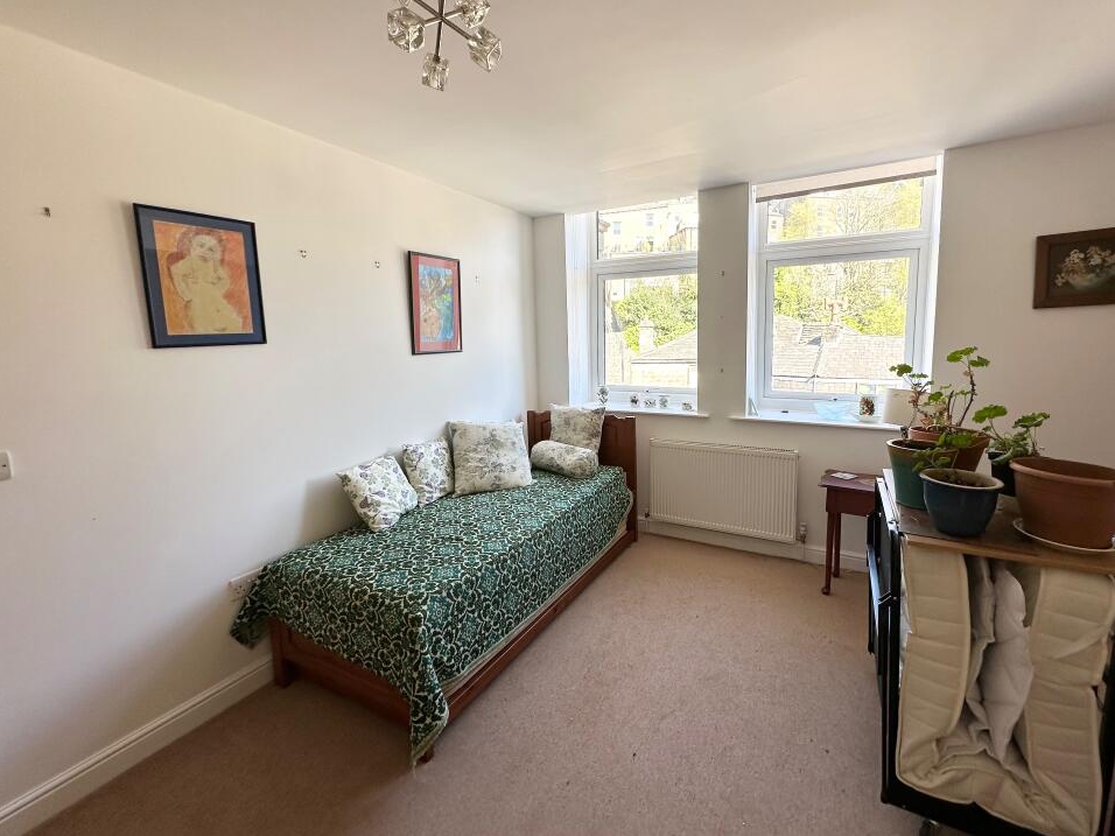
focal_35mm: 15
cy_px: 391
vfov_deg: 81.6
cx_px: 594
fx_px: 483
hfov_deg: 98.0
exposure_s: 1/128
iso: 40
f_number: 2.2
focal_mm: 2.22
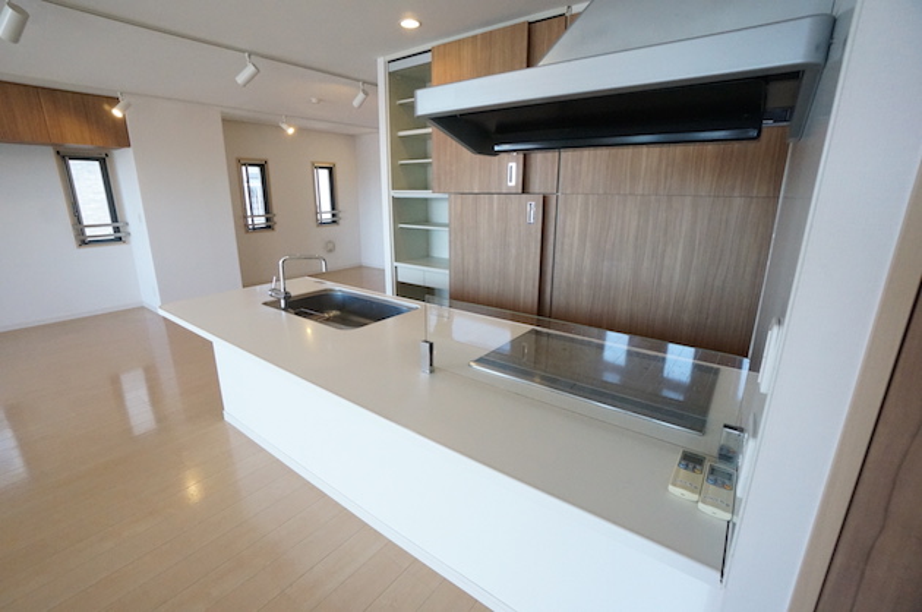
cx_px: 461
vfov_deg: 77.1
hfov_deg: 100.5
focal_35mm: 15
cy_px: 306
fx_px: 384
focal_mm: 10
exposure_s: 1/160
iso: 3200
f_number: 6.3
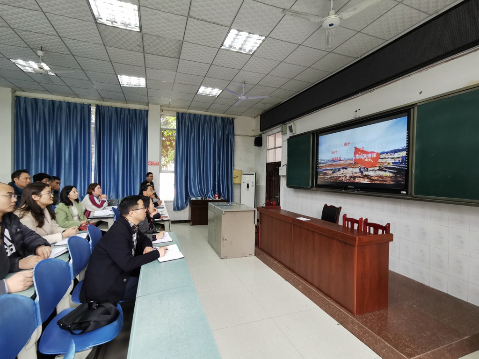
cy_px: 180
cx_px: 240
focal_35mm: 16
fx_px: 221
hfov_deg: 94.5
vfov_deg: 78.1
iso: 200
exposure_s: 1/33.3
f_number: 2.2
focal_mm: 2.26
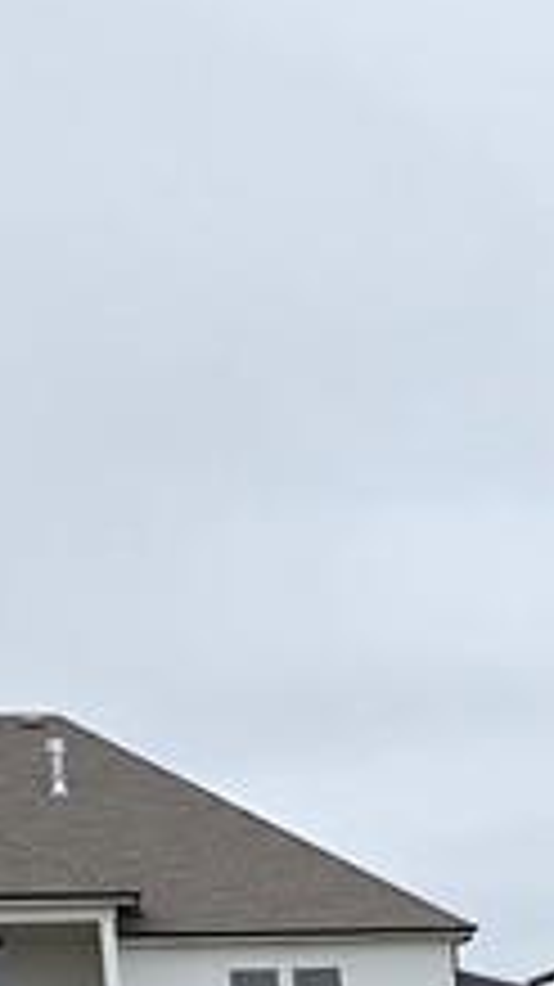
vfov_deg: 16.9
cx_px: 1257
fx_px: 3059
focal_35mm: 117
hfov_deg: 9.4
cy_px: 1387
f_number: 1.8
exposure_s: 1/2140
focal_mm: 5.4
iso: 80
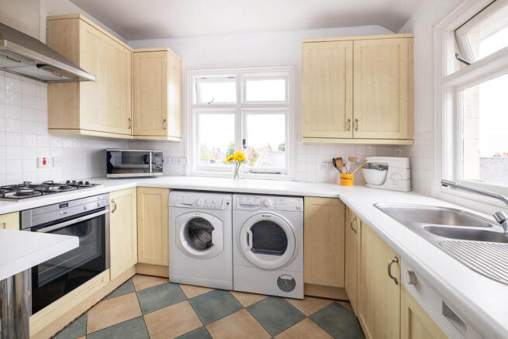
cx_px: 254
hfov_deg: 100.4
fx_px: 212
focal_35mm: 15
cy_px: 170
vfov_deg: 77.4
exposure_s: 1/60
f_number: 6.4
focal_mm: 10
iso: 500
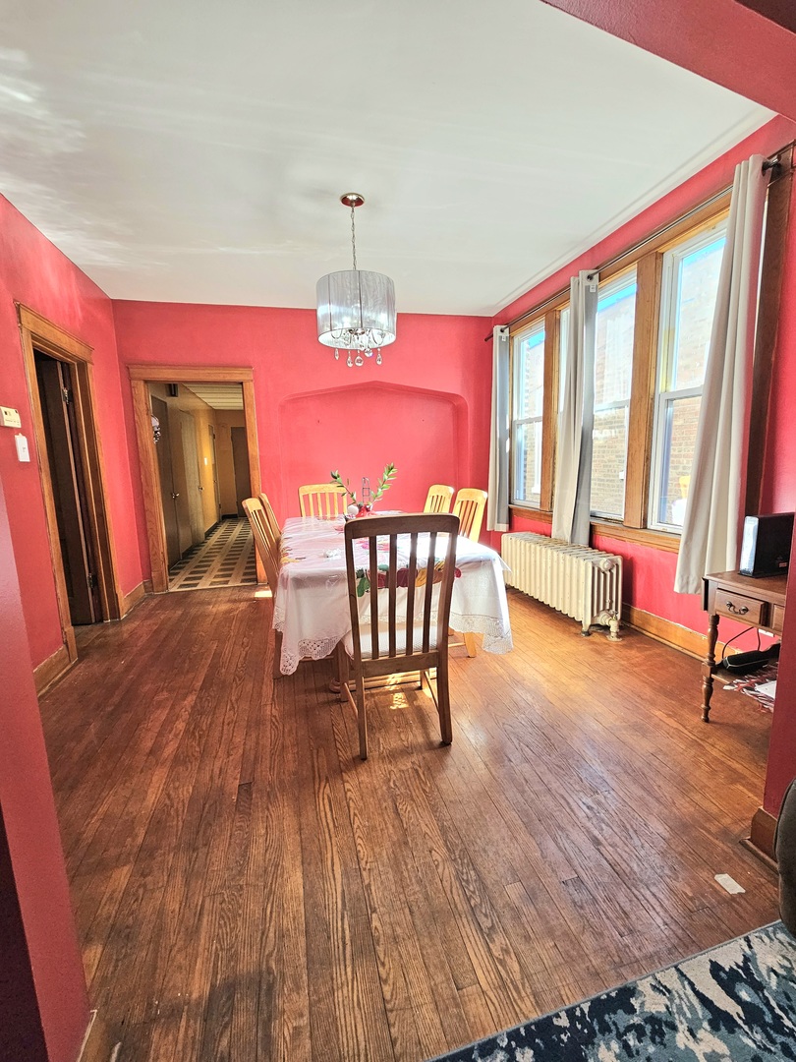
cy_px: 531
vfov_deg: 106.2
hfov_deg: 89.9
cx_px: 398
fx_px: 399
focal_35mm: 13
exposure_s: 1/120
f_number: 2.2
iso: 80
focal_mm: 2.2
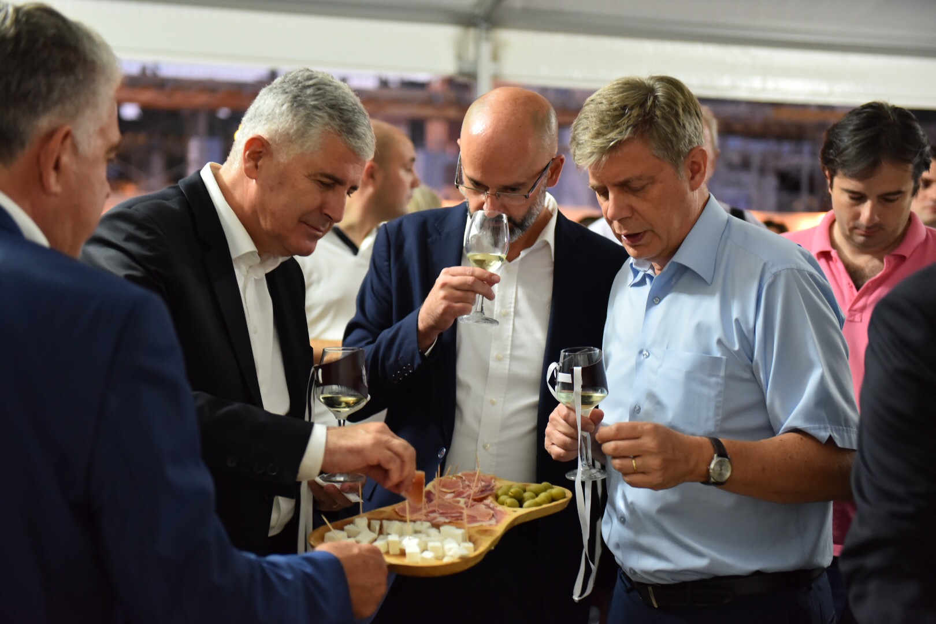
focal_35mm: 62
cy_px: 312
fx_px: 1612
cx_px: 468
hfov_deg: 32.4
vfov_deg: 21.9
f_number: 2.8
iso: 2500
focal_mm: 62
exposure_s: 1/40
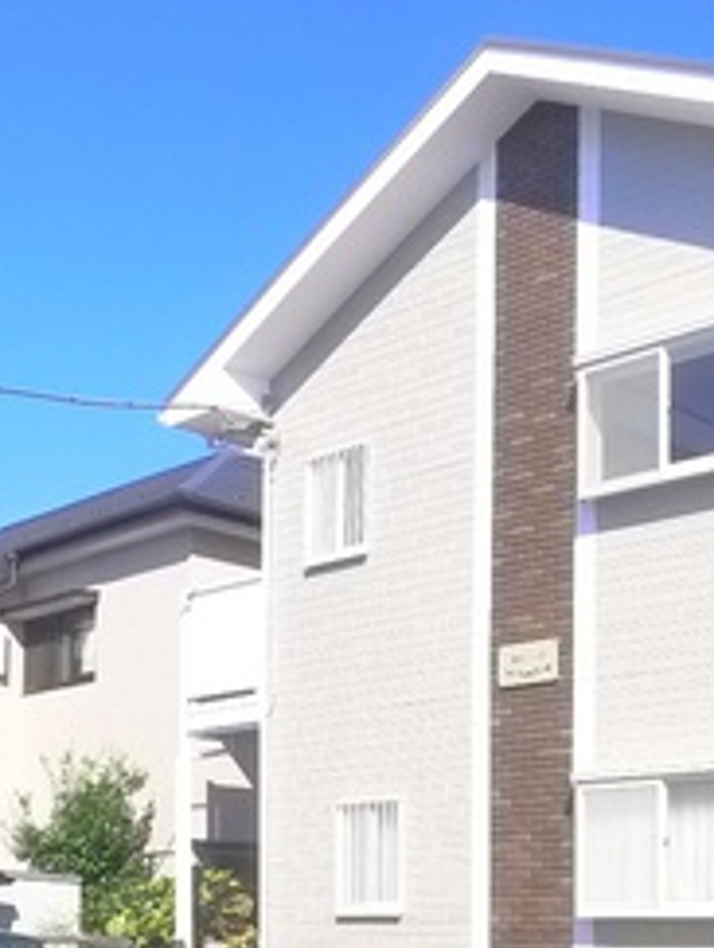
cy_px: 997
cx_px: 792
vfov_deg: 26.3
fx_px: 1893
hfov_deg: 20.3
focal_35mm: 69
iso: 400
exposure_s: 1/640
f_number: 4
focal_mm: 5.1
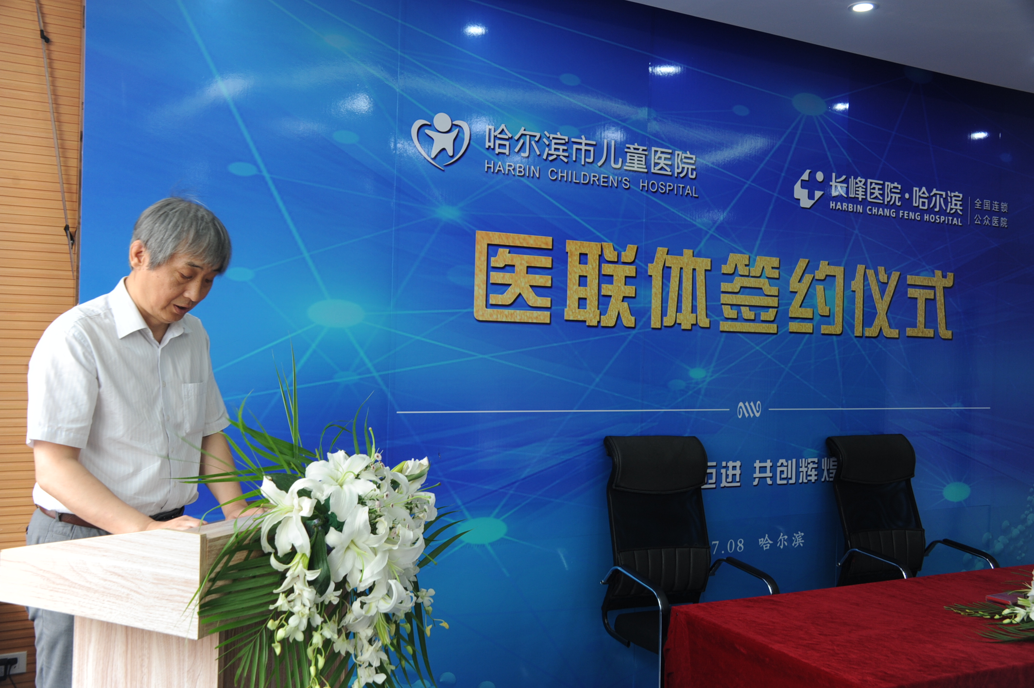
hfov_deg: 55.8
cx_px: 517
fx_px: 976
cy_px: 344
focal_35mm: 34
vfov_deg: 38.8
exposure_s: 1/25
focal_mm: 34
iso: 500
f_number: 8
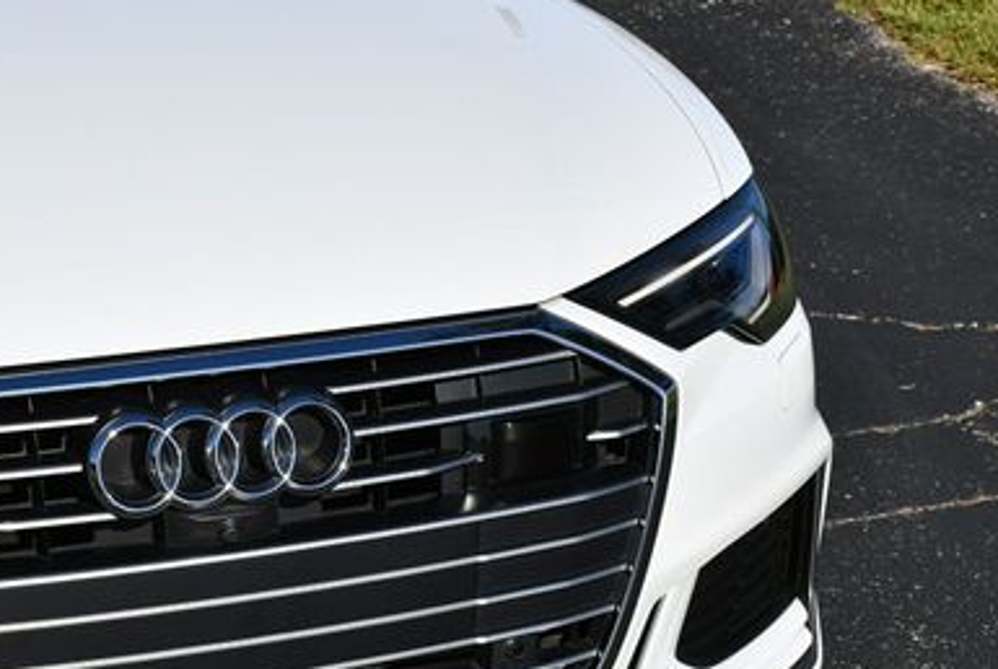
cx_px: 189
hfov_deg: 17.9
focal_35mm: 113
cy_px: 464
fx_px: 3137
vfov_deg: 12.1
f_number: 9
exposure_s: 1/400
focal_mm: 34
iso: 100
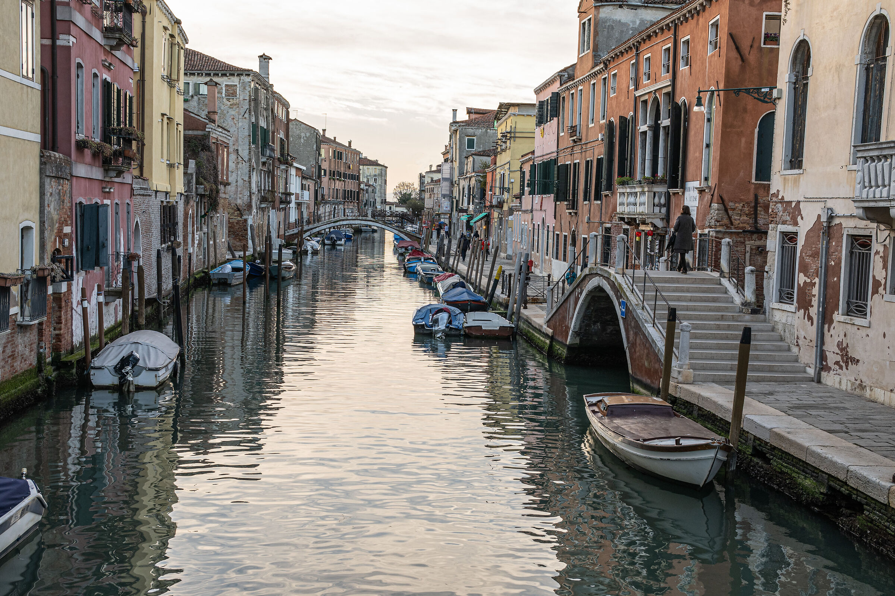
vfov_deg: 27.5
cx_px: 448
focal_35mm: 49
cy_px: 298
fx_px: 1218
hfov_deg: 40.4
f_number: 6.3
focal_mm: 33
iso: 200
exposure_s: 1/50
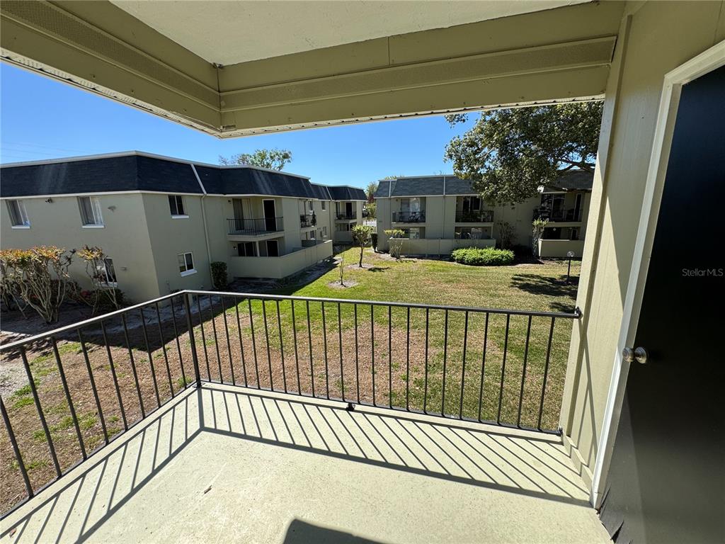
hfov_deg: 102.1
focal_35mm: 14
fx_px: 293
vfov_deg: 85.7
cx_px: 362
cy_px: 272
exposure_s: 1/1110
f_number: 2.2
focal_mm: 2.22
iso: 50
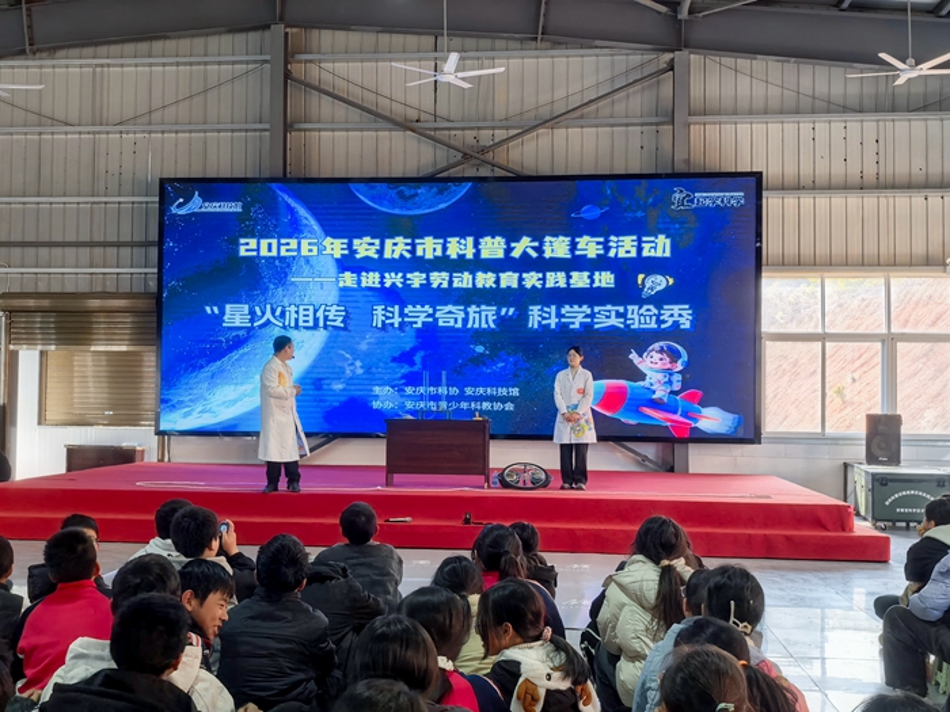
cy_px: 356
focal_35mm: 38
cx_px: 475
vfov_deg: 37.7
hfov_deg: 49.0
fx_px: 1043
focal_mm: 6.98
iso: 160
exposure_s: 1/100
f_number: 4
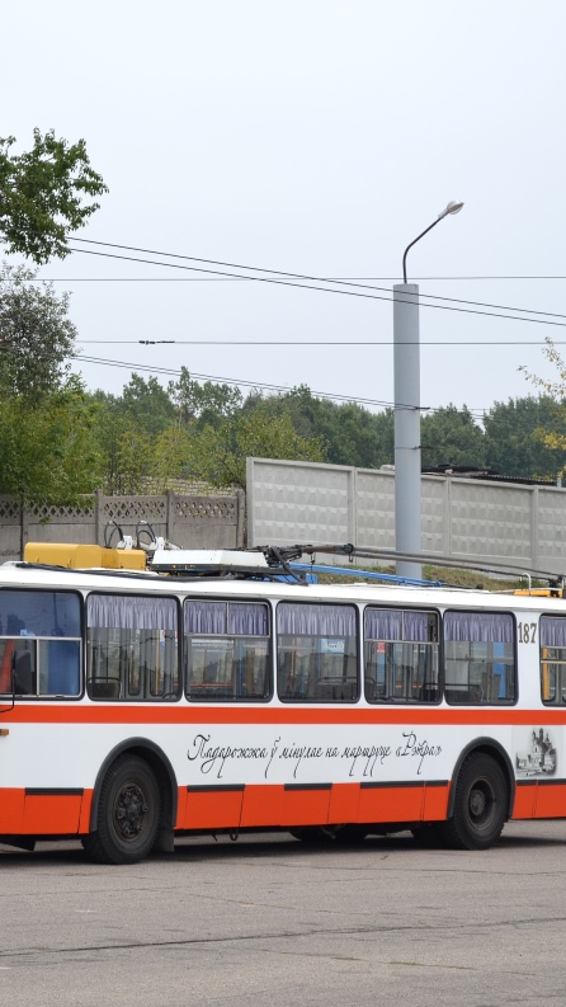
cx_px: 156
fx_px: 3490
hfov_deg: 9.3
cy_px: 507
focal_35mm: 131
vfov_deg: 16.4
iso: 100
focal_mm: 55
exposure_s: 1/160
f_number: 6.3
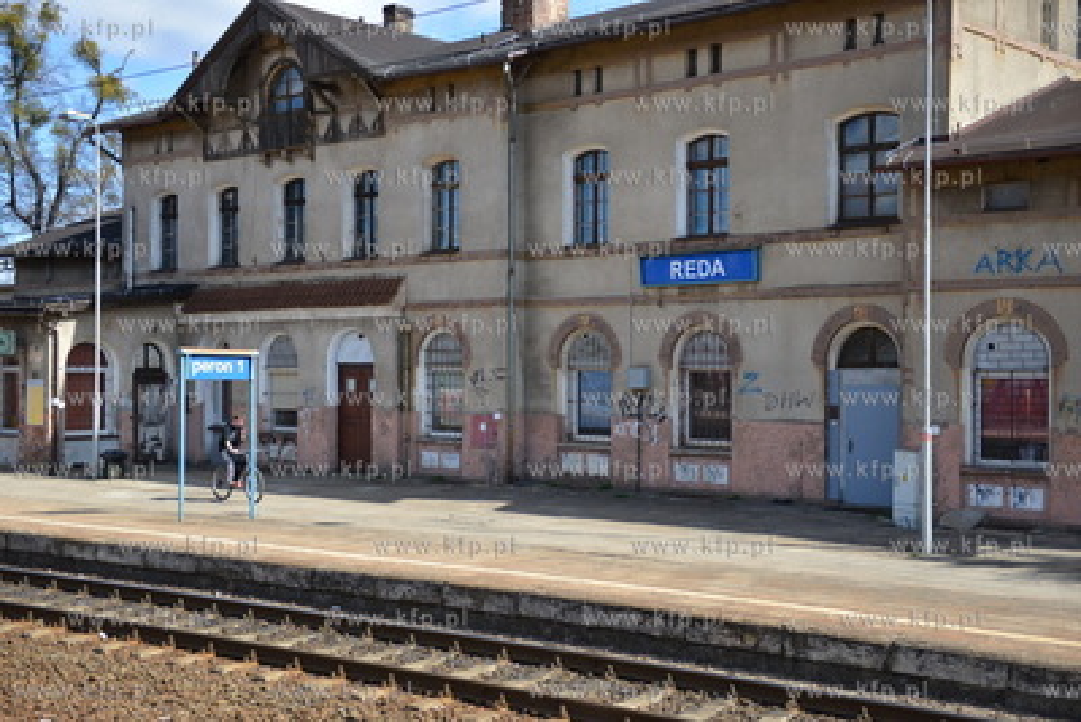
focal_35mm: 48
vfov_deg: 28.1
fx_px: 1442
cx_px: 540
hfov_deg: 41.1
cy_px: 361
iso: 200
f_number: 2.8
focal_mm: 48
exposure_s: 1/2500
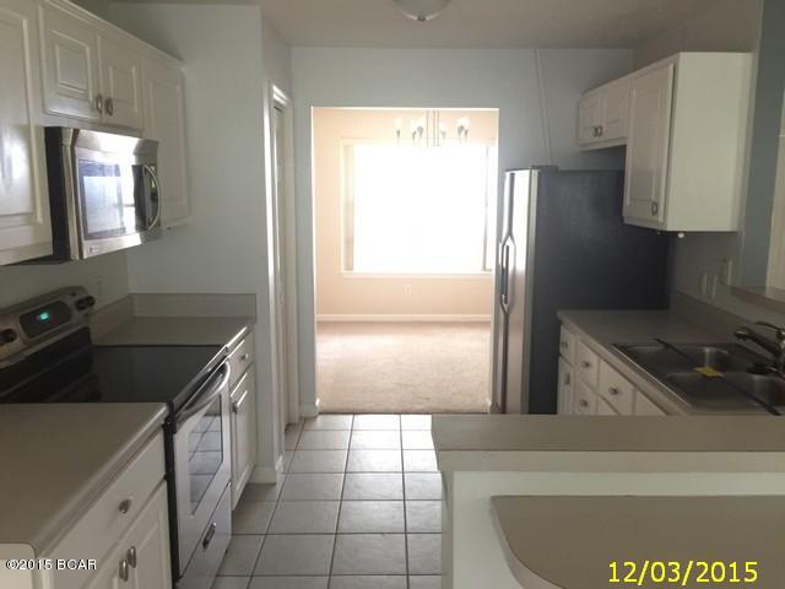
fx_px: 658
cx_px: 392
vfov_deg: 48.2
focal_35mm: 29
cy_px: 294
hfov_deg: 61.7
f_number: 2.2
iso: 125
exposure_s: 1/4
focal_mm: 4.15
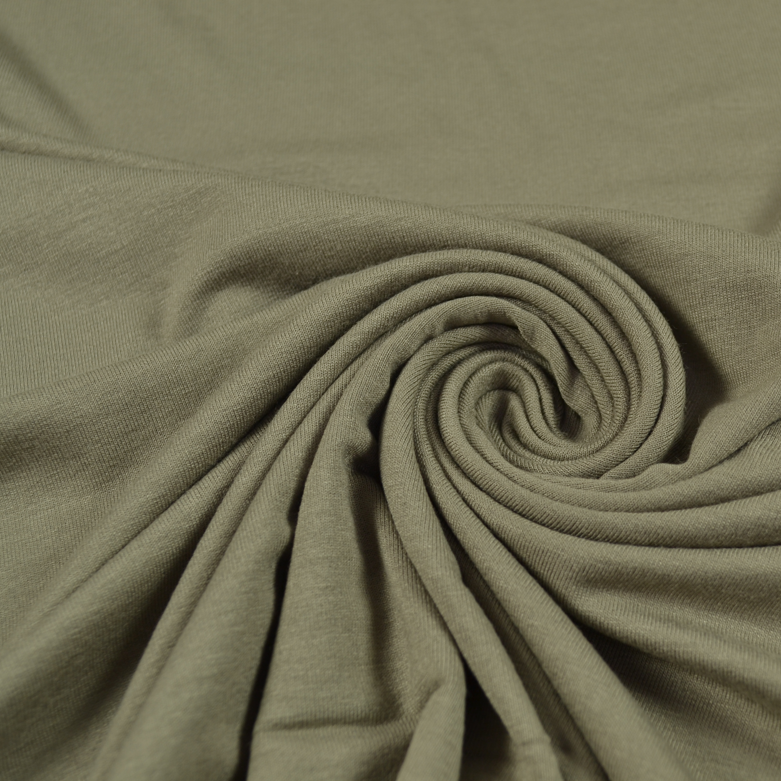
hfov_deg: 30.5
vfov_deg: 30.7
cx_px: 514
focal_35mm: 56
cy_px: 390
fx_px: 1420
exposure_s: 1/40
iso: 100
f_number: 6.3
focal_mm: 29
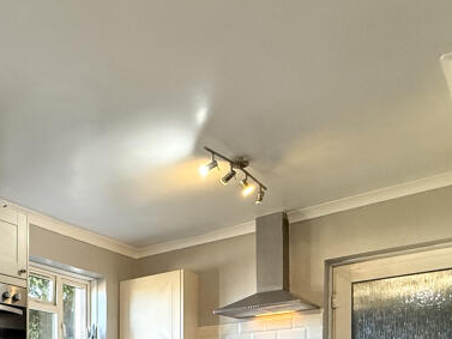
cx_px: -35
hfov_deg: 40.4
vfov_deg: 31.6
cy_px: 407
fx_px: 496
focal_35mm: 38
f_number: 2.2
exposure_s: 1/100
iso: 200
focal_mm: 2.22
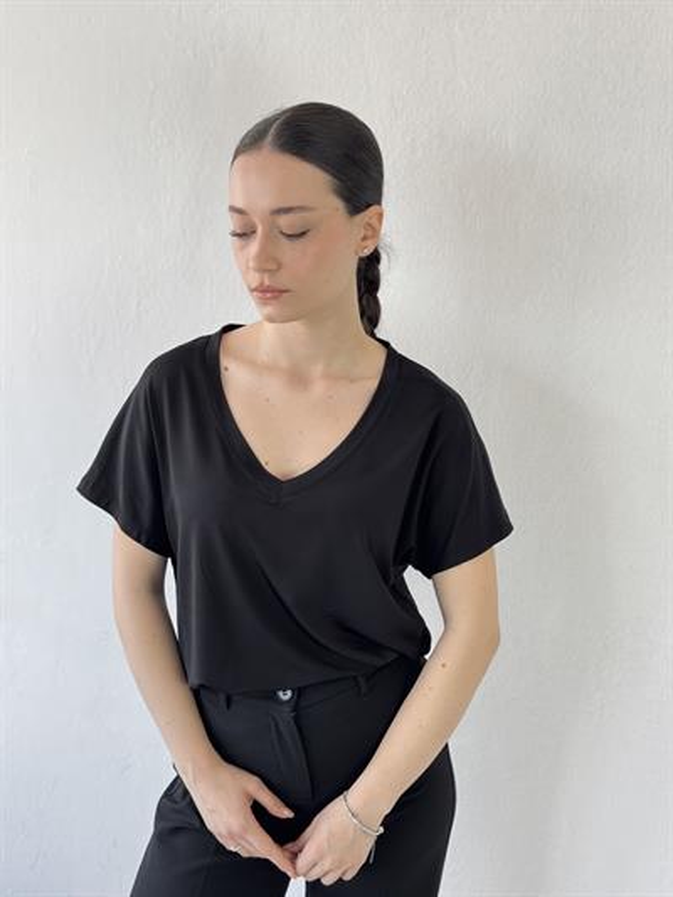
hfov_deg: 30.3
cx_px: 336
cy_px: 448
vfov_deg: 39.6
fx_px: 1244
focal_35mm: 48
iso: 50
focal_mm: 6.76
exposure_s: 1/100
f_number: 1.78
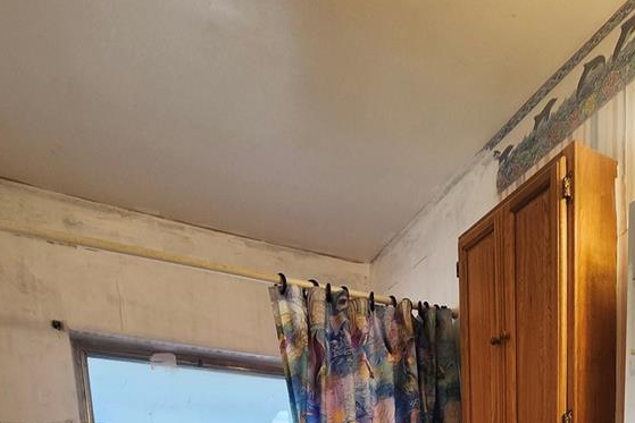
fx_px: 512
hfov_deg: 62.4
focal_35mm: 29
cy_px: 610
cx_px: 412
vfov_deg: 29.9
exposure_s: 1/120
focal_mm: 1.74
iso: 80
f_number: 2.2
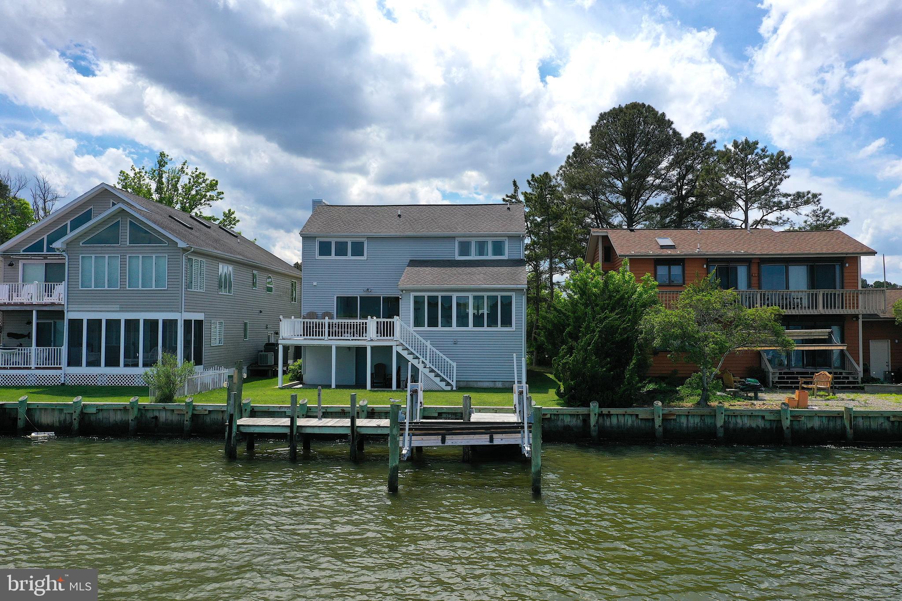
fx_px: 701
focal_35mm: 28
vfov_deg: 46.4
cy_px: 300
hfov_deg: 65.5
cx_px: 451
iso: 100
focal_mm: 10.26
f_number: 6.3
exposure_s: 1/800
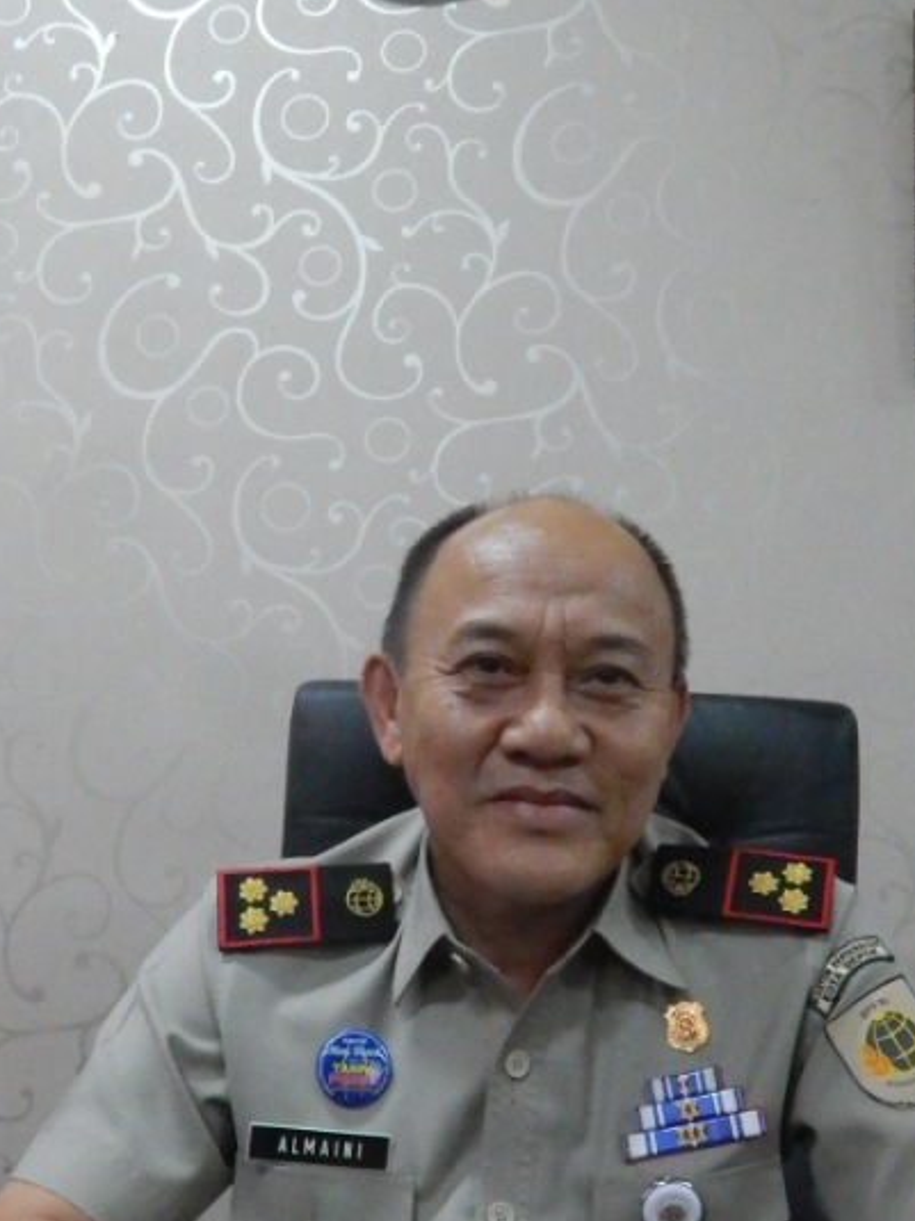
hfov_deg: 32.9
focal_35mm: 44
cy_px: 692
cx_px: 475
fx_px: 1551
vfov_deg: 42.9
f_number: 3
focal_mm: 4
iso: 1600
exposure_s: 1/125
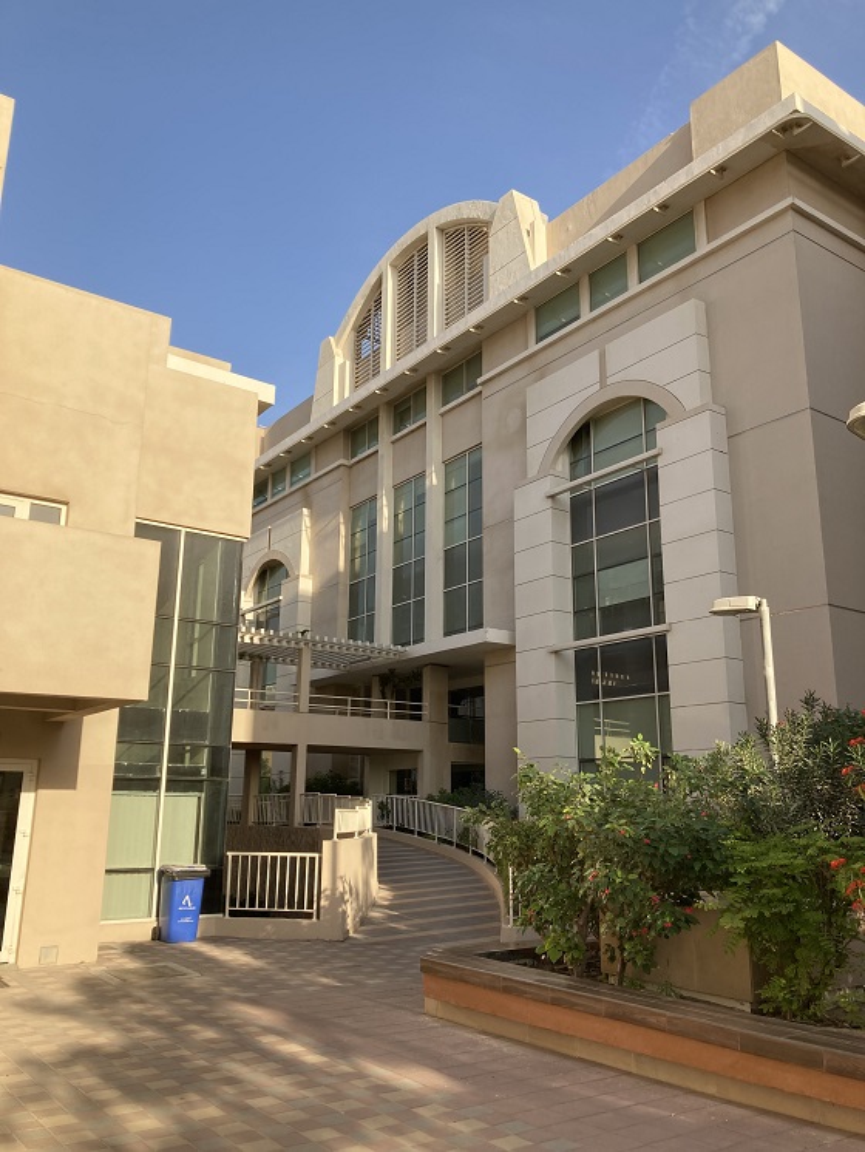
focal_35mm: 28
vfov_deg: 63.4
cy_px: 576
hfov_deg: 49.8
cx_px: 432
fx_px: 932
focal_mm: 3.99
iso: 20
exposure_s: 1/1171
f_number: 1.8
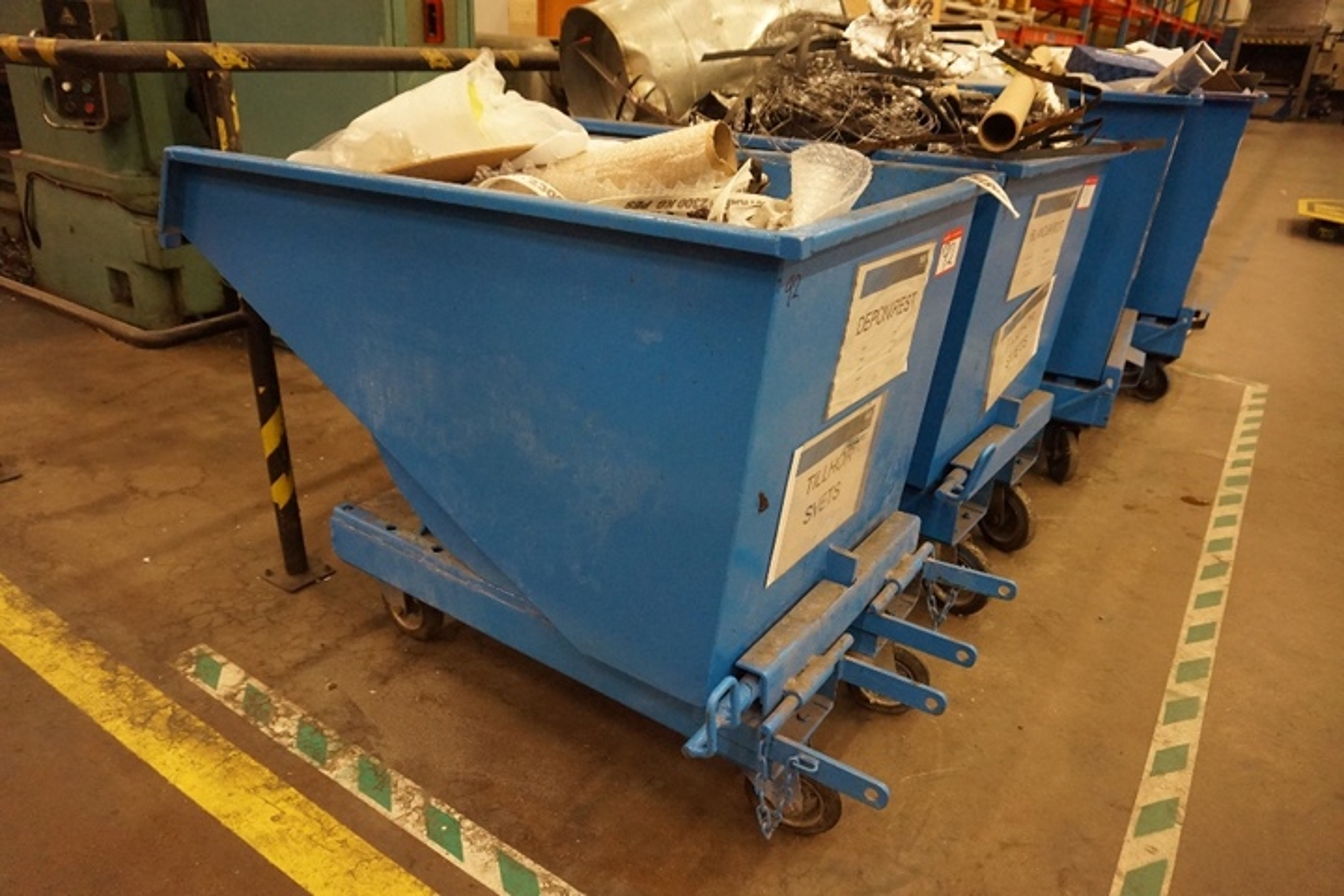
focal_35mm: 24
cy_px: 448
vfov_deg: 53.1
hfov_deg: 73.7
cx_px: 672
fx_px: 896
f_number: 3.5
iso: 3200
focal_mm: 16
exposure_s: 1/125
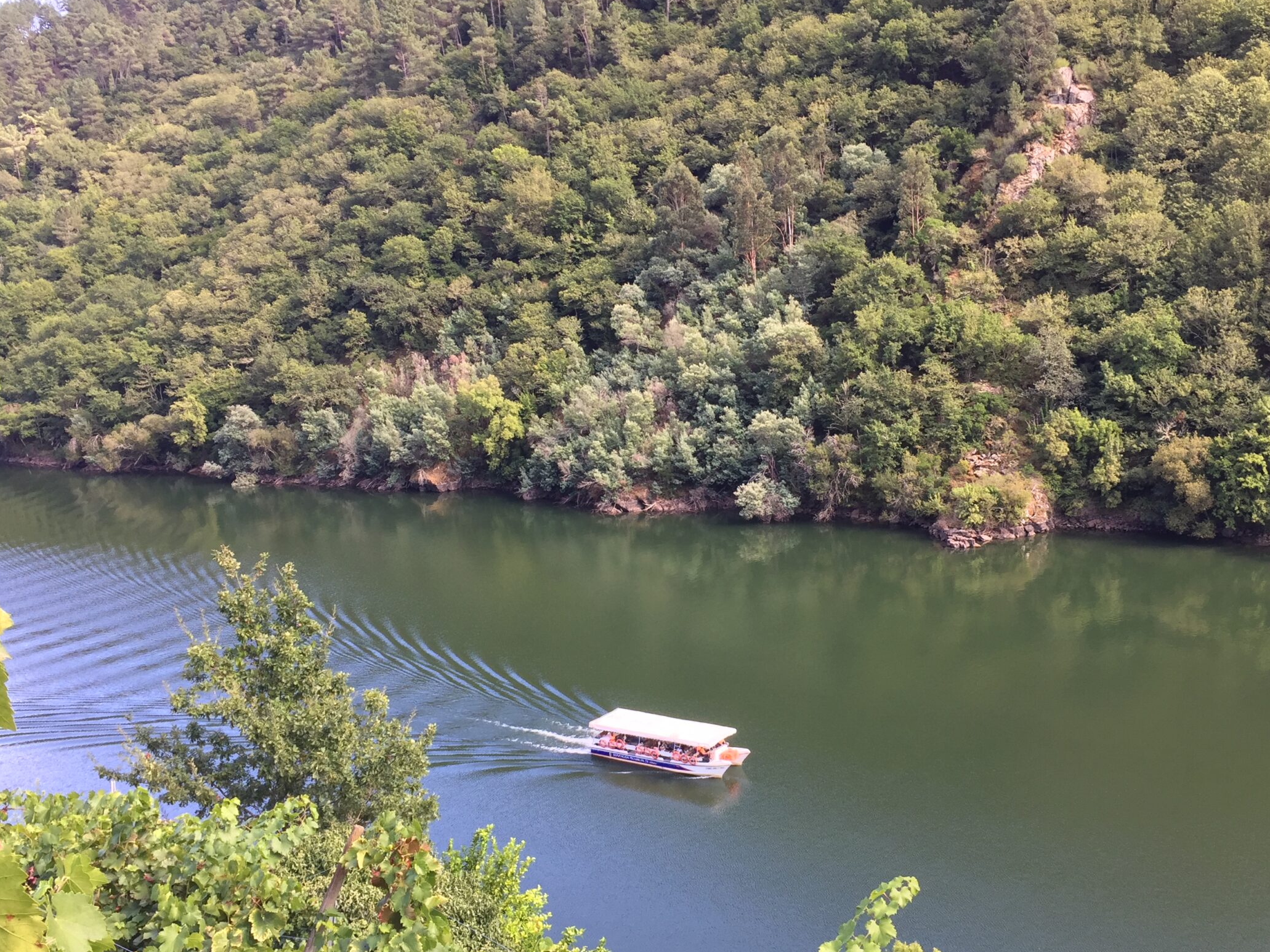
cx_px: 699
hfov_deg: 51.3
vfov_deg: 39.7
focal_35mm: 36
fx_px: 1321
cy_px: 483
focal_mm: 4.15
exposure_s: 1/100
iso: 32
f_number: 2.2
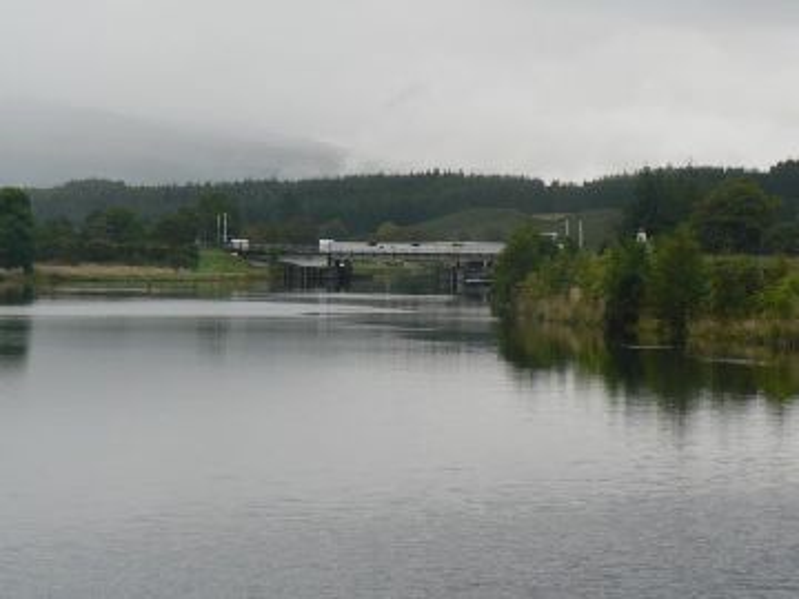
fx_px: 3324
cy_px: 300
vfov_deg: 10.3
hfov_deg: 13.7
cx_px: 400
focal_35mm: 144
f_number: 5.6
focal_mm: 24.1
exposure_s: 1/160
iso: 80
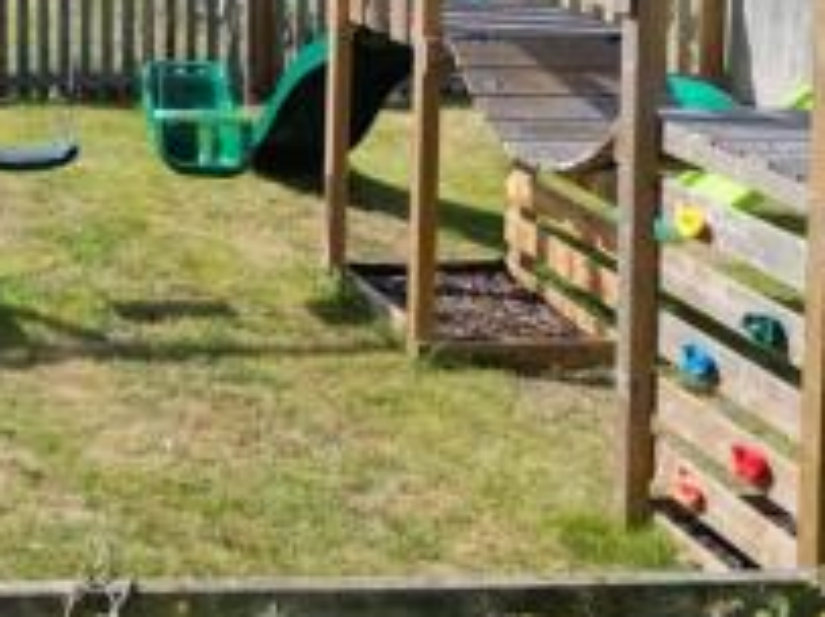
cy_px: -173
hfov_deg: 24.7
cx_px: -230
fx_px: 1643
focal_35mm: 69
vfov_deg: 19.7
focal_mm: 6.72
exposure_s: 1/2500
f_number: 1.7
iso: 100
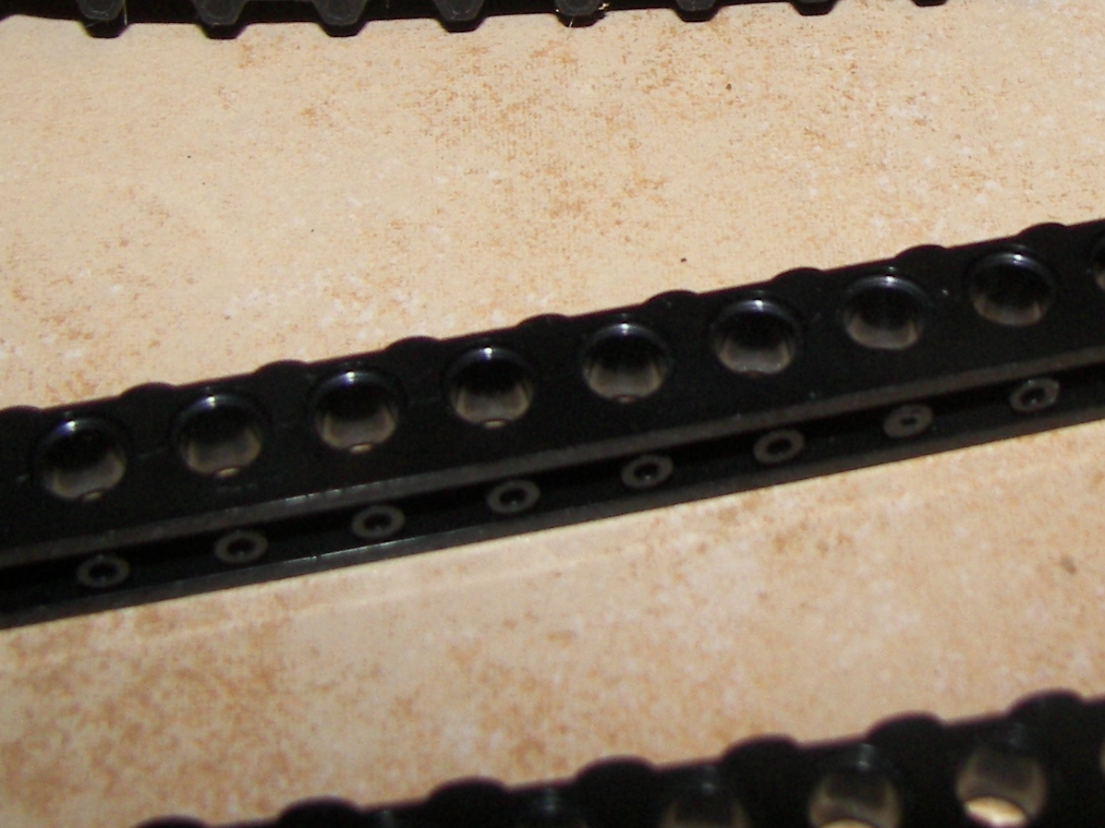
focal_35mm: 78
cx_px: 836
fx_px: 2490
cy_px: 139
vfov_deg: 18.7
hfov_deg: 24.7
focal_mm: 6
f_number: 2.8
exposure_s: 1/30
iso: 100
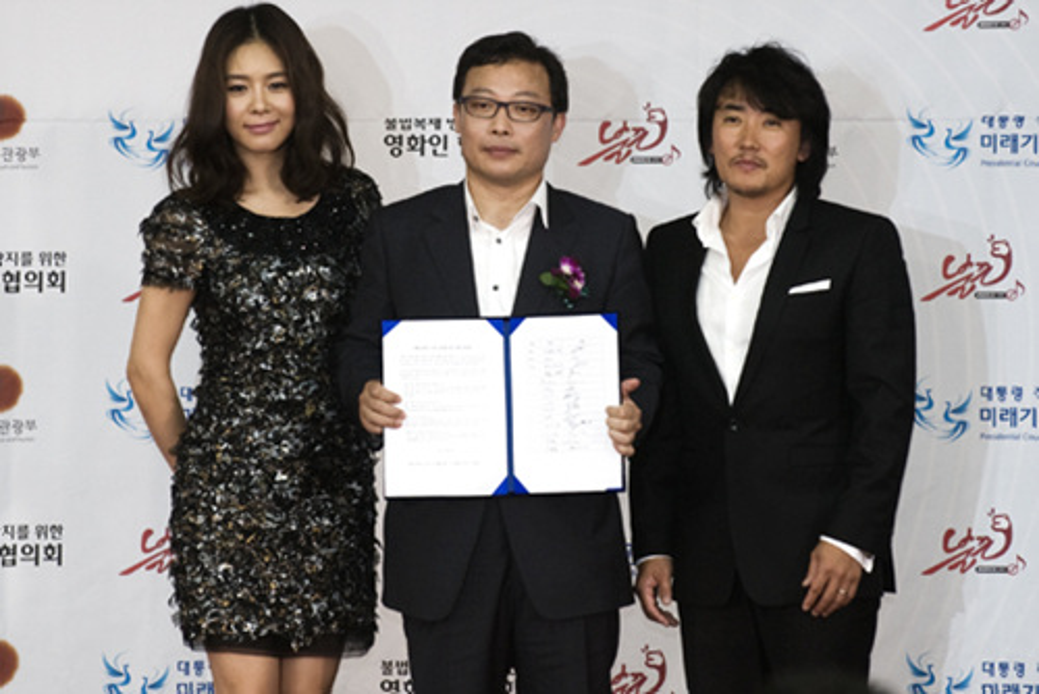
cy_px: 347
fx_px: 5775
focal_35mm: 200
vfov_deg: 6.9
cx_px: 520
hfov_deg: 10.3
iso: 800
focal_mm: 200
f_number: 5
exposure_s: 1/160
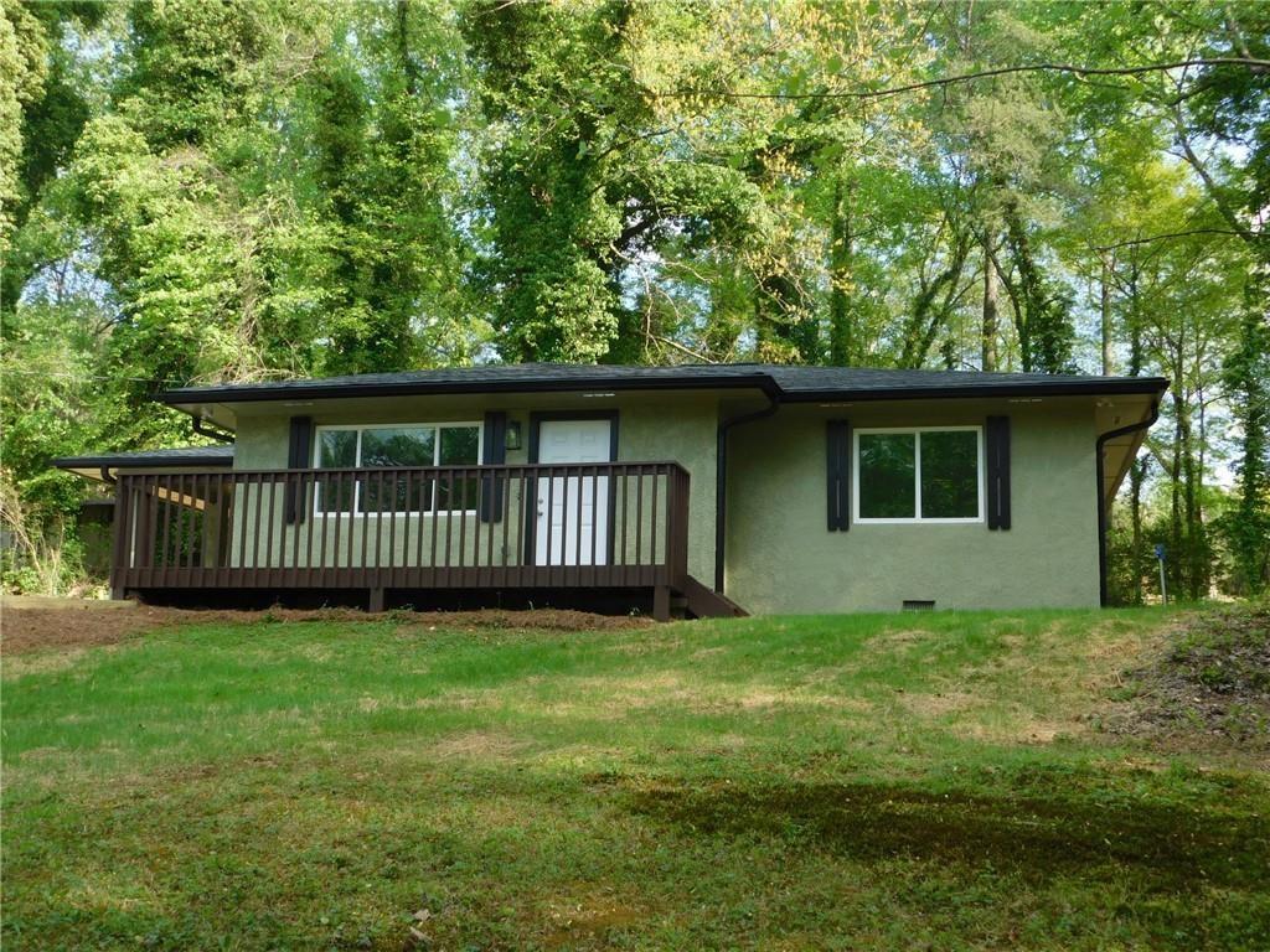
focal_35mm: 40
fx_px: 1468
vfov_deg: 36.0
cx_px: 635
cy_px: 476
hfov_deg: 46.8
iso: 125
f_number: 3.6
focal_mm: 7.1
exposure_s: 1/200
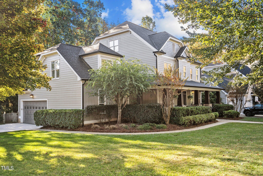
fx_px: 219
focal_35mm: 30
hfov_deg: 61.9
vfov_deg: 43.6
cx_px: 132
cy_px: 88
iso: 640
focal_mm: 30
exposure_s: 1/160
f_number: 4
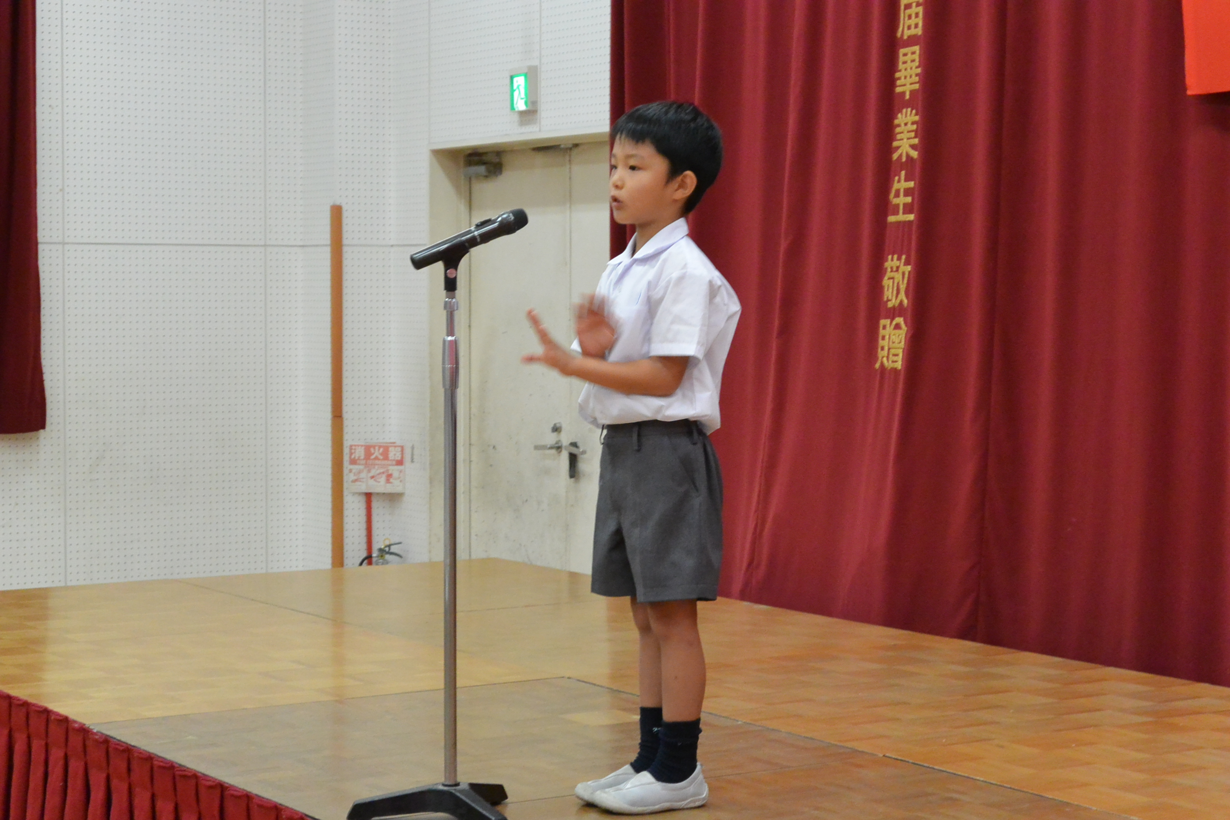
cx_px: 615
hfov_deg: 27.3
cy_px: 410
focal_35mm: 74
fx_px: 2528
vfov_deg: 18.4
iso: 1100
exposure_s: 1/60
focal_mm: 27.5
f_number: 5.6
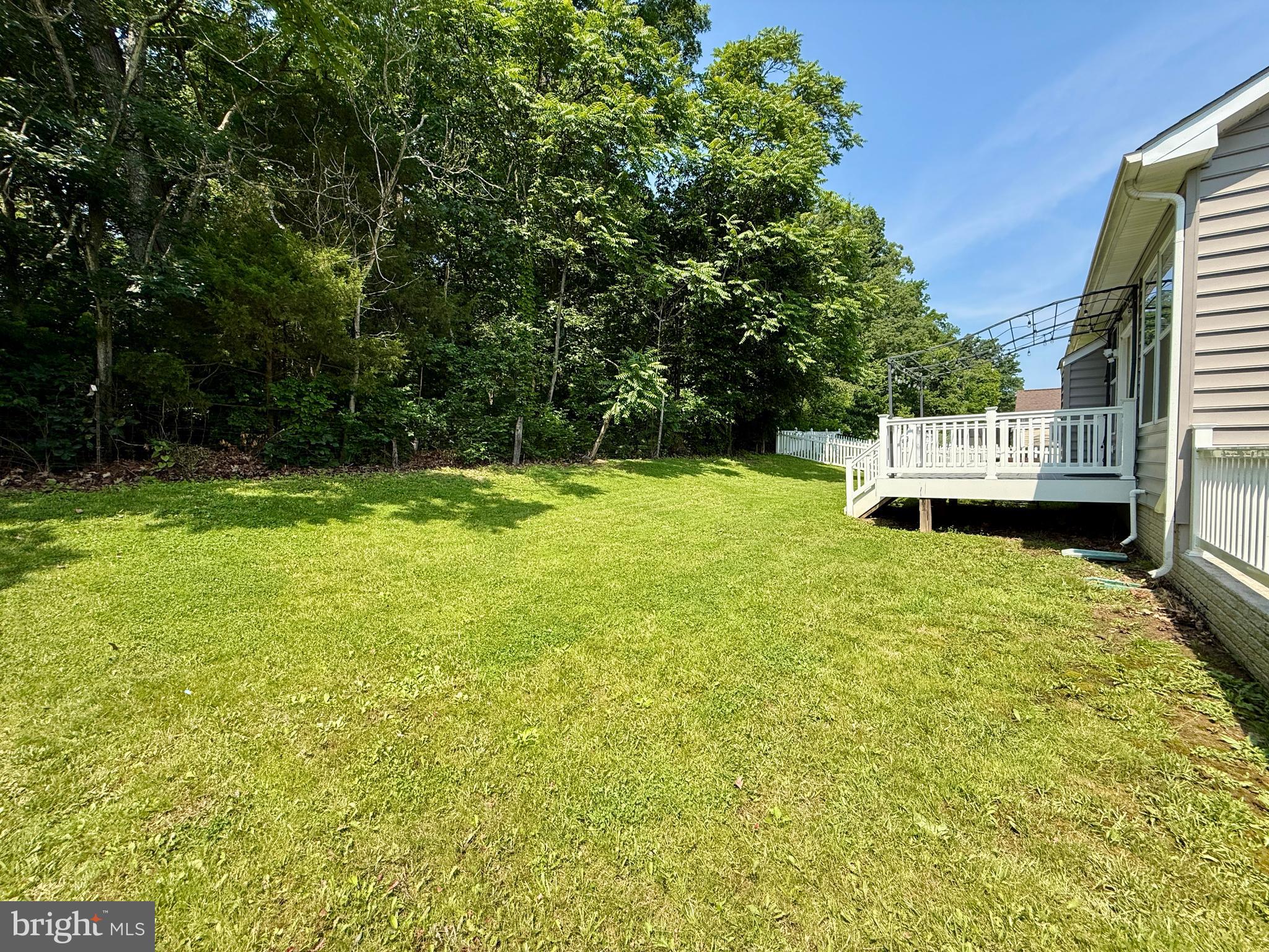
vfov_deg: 85.7
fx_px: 513
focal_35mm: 14
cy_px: 476
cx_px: 634
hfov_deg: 102.1
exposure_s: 1/1033
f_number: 2.2
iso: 64
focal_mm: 2.22
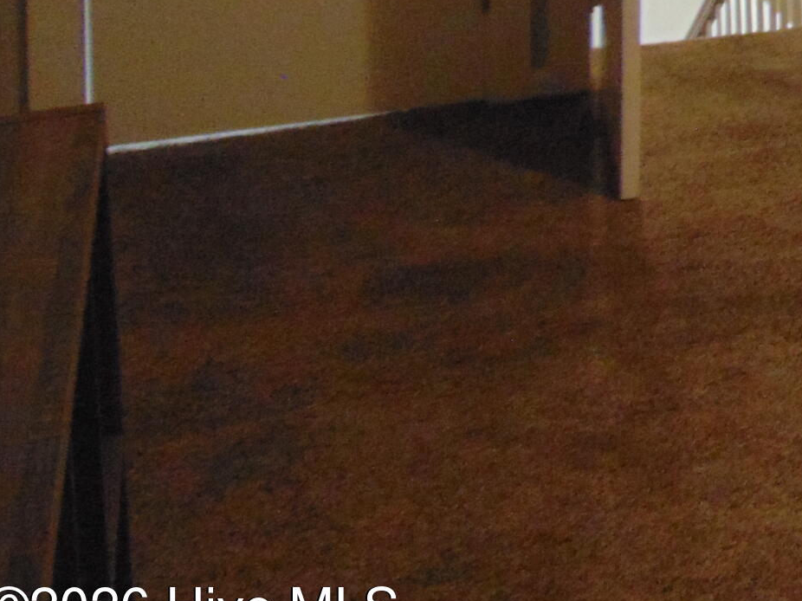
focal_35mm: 81
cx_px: 1283
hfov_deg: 20.0
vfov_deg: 16.7
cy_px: -277
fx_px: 1876
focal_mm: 4.5
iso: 400
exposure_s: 1/13
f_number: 3
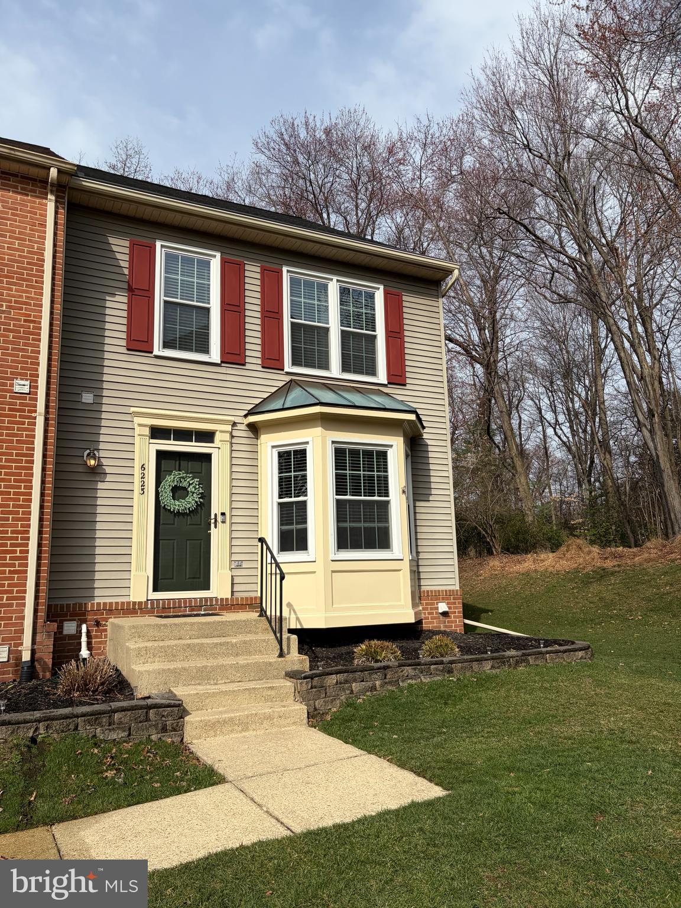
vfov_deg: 67.3
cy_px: 454
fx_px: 682
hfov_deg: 53.1
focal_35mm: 26
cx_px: 340
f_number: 1.6
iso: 64
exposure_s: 1/6993
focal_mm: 5.96
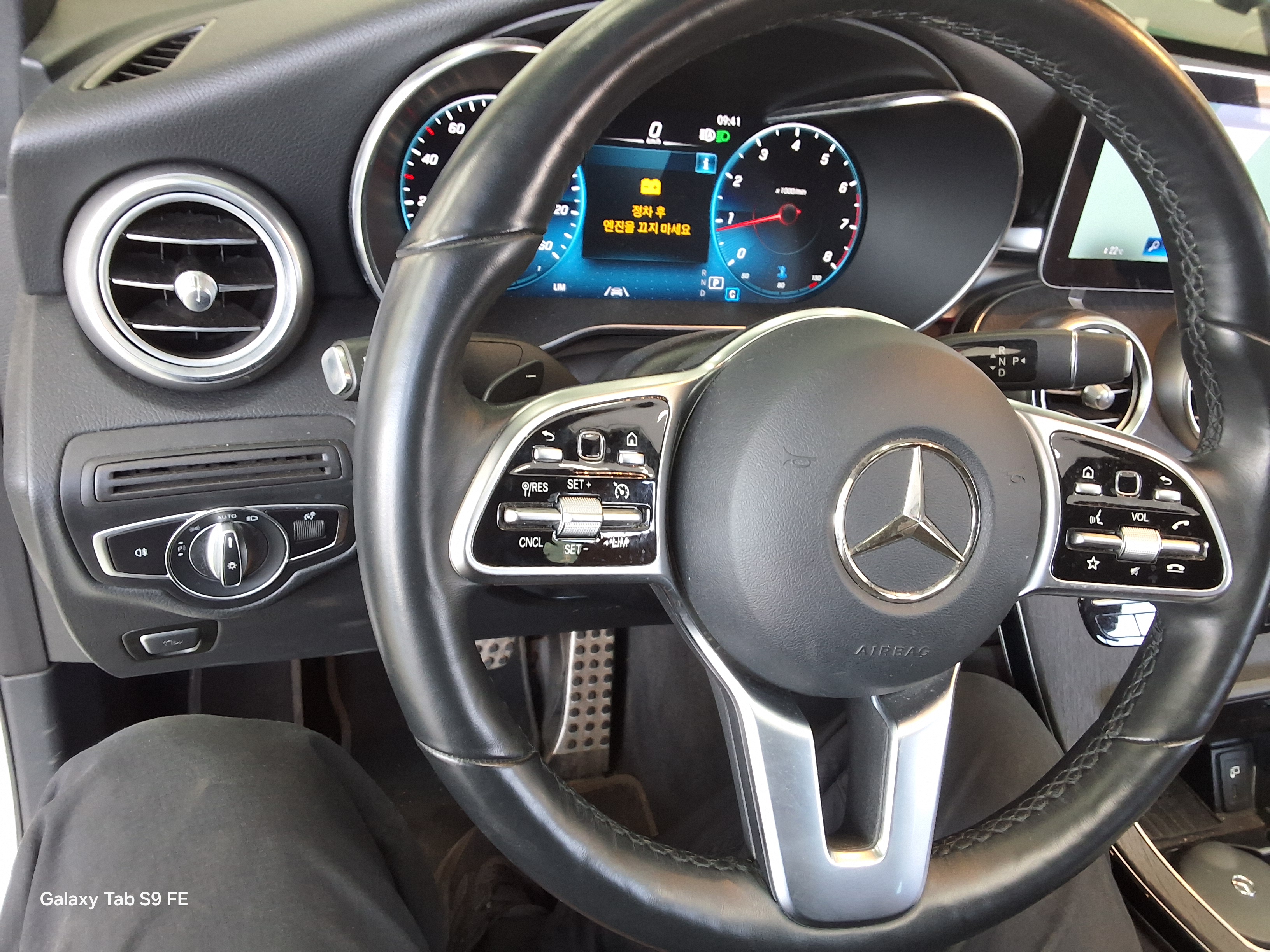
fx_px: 1027
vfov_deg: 49.7
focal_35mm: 28
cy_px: 476
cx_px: 635
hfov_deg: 63.4
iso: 100
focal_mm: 2.91
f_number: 1.9
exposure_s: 1/40
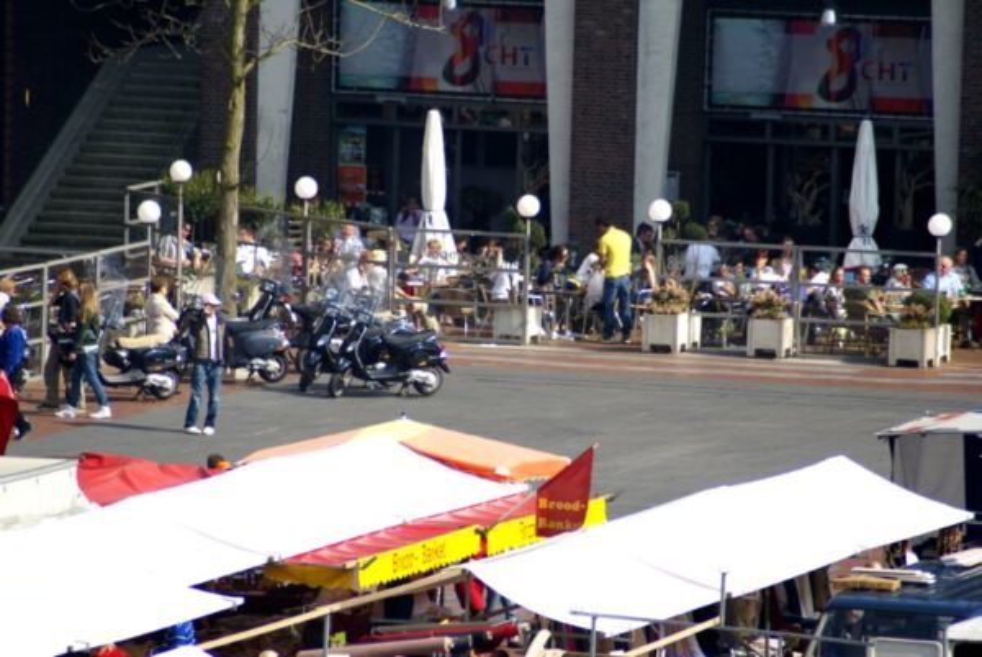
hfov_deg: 4.6
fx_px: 12283
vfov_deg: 3.1
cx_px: 491
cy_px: 328
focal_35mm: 450
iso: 200
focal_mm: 300
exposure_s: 1/500
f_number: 5.6
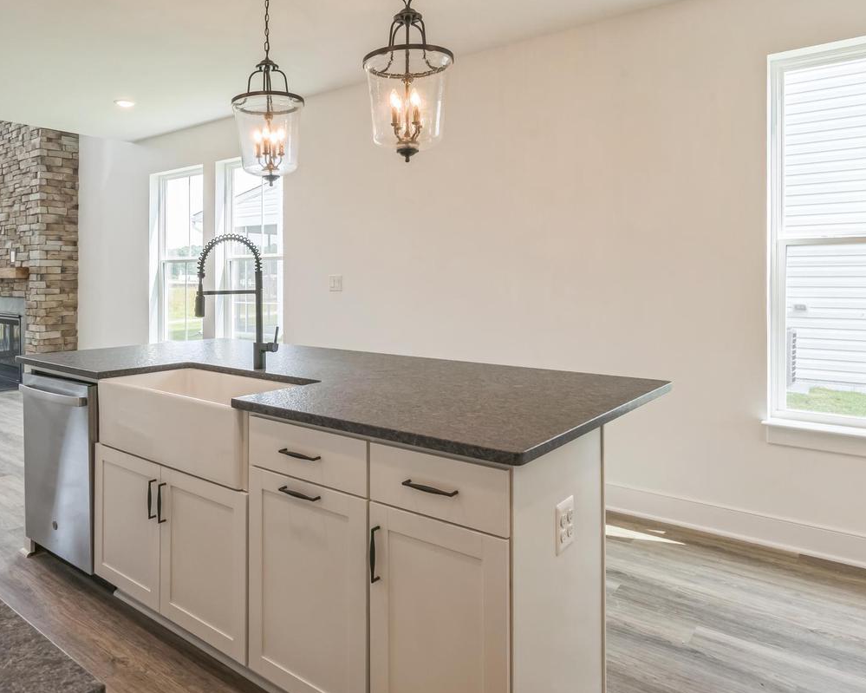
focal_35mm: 23
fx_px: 589
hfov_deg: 70.8
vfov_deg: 60.6
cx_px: 301
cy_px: 301
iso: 320
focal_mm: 17
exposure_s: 1/40
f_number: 10
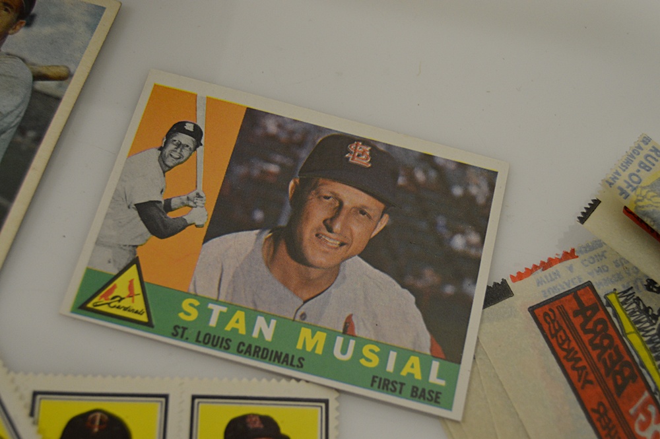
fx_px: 962
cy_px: 220
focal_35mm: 52
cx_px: 330
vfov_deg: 25.7
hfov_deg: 37.9
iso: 800
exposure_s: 1/30
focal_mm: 35
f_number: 4.5
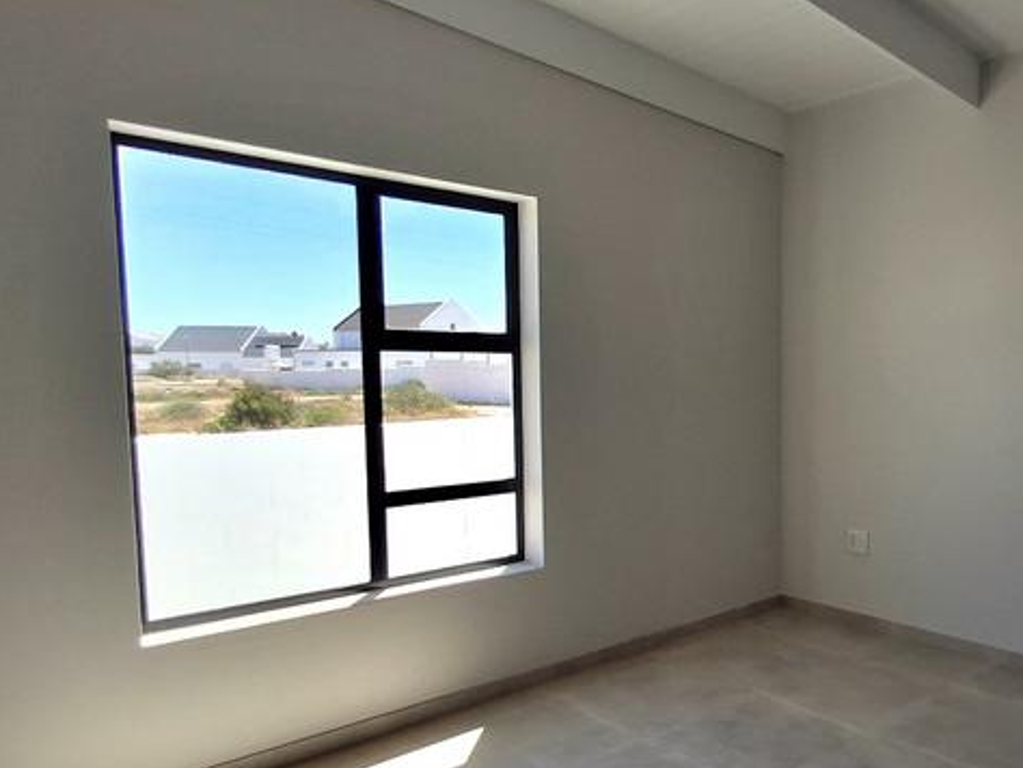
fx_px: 798
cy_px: 453
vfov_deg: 51.1
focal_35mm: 27
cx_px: 788
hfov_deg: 61.0
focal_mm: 1.64
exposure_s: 1/833
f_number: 2.2
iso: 40
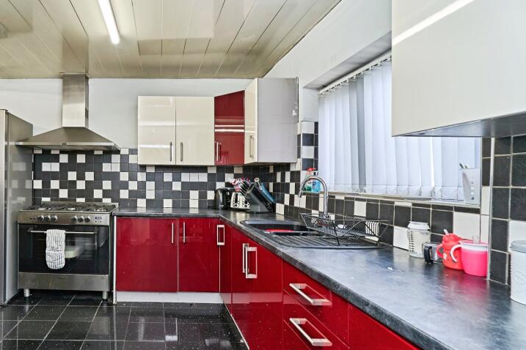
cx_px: 153
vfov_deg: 61.9
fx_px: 292
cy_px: 181
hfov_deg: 79.6
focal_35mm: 20
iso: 400
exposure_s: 1/25
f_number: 8
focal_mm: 14
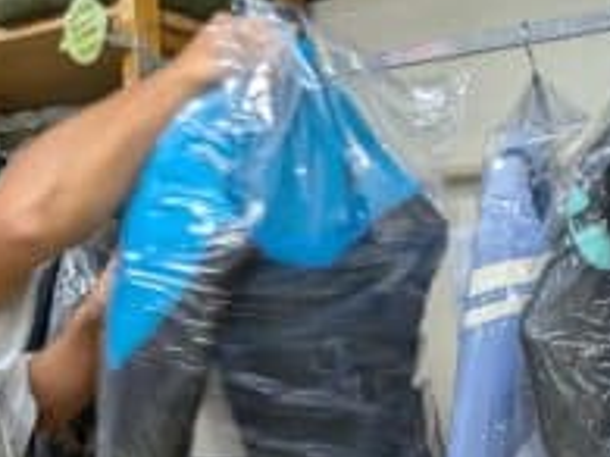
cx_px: 463
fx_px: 1127
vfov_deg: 21.7
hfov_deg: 29.8
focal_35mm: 64
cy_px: 506
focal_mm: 5.43
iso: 383
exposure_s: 1/100
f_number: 1.89
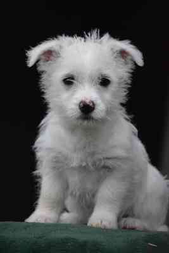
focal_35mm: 202
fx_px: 1425
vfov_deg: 10.2
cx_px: 84
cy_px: 126
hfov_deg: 6.8
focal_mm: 135
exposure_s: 1/1600
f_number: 5.6
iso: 2500
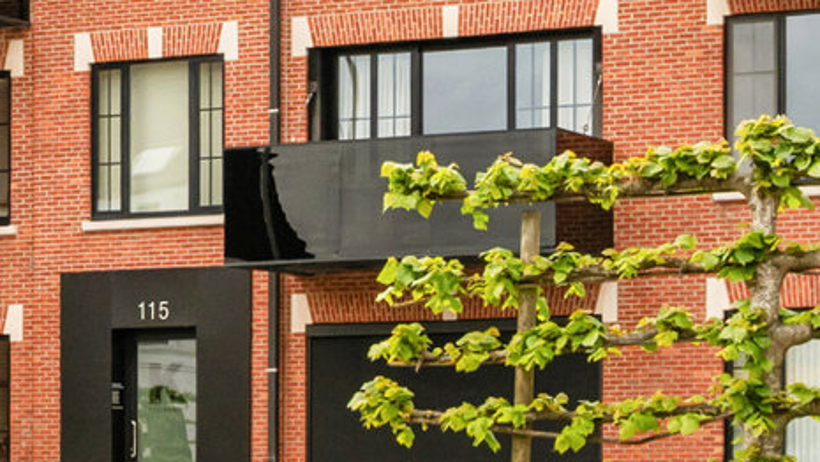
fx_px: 3176
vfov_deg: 8.2
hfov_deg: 14.6
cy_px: -159
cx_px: 106
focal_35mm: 146
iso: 320
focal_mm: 30
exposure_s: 1/400
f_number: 10
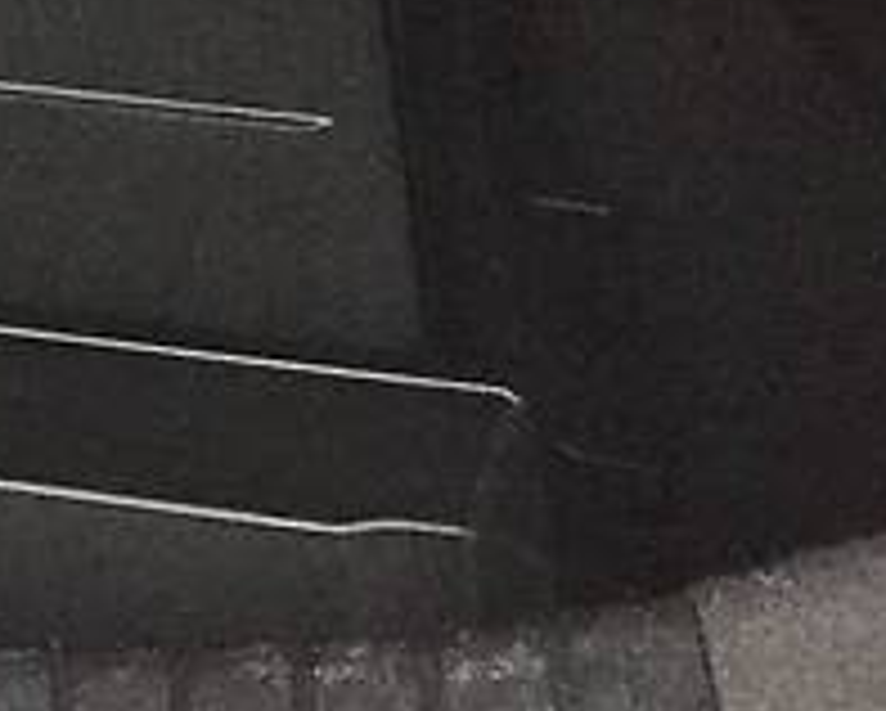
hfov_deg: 14.4
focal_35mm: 115
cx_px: -783
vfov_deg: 13.1
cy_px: -162
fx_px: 3019
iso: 400
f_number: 2.2
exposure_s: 1/17
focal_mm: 4.2
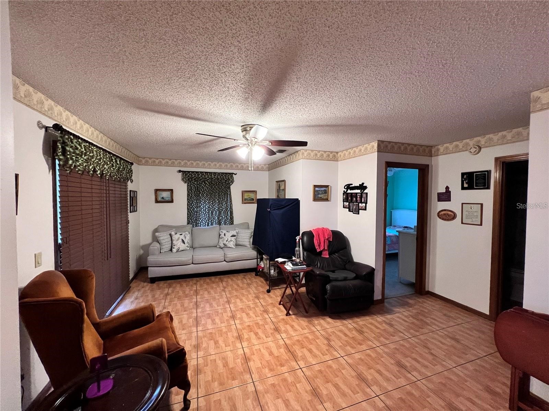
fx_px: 206
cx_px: 274
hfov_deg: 106.2
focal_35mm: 13
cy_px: 206
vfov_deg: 89.9
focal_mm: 1.57
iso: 400
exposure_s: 1/60
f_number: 1.8
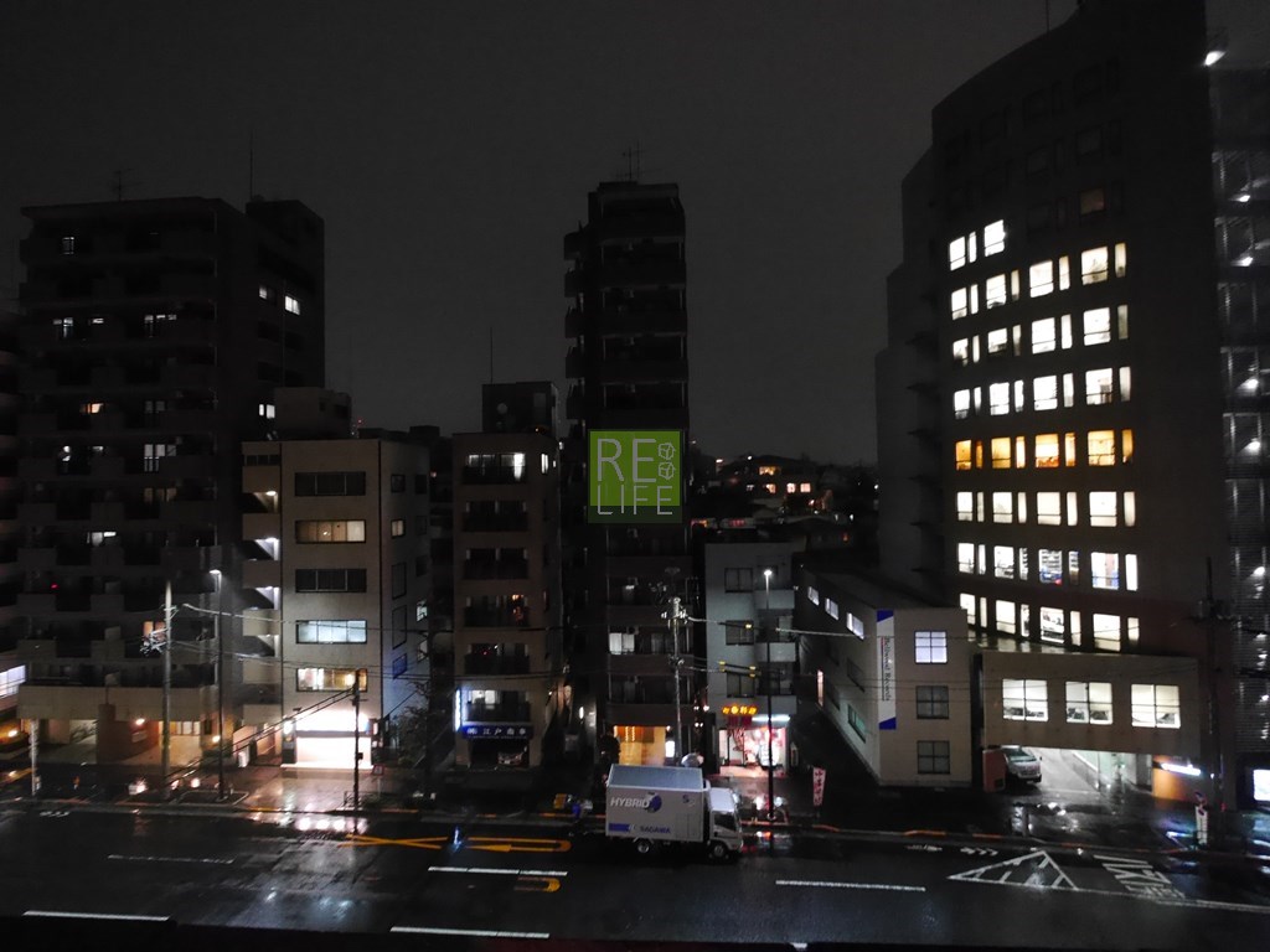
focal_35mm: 14
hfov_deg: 102.1
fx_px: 514
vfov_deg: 85.7
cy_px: 476
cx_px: 635
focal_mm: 7
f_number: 4
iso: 3200
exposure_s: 1/13
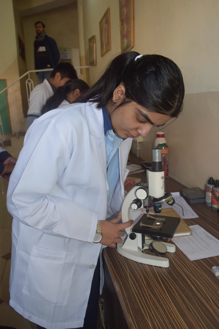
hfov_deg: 43.6
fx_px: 274
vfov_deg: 61.9
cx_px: 110
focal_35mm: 30
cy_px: 164
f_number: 5
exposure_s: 1/100
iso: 720
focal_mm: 20
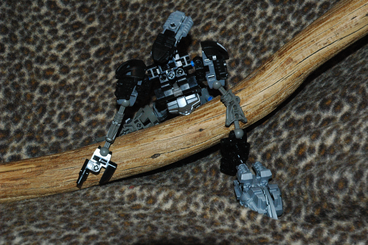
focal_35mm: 69
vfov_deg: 19.7
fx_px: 705
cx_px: 184
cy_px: 122
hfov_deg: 29.3
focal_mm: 46
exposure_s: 1/125
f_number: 10
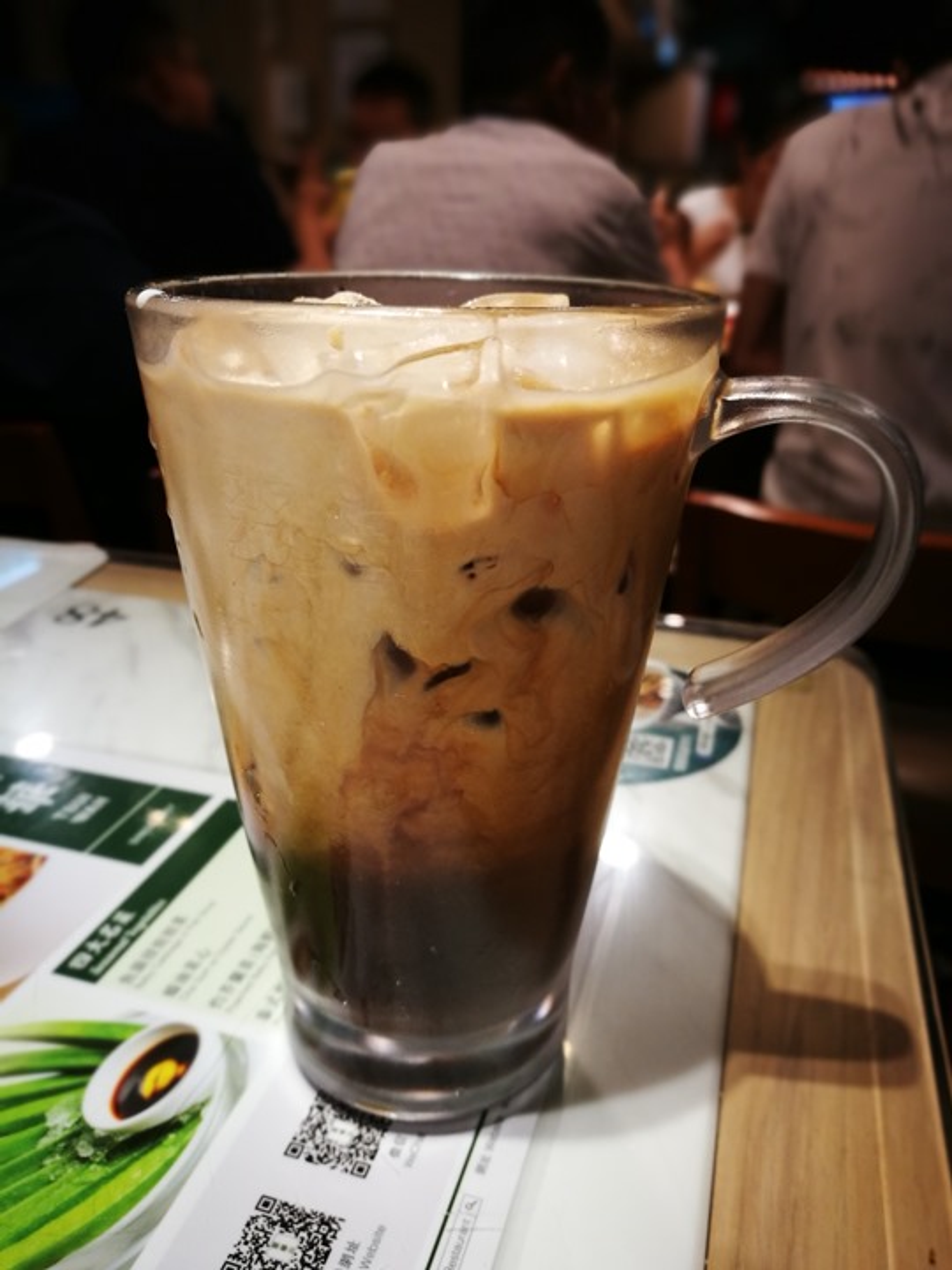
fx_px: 990
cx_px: 476
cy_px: 635
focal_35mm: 27
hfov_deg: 51.4
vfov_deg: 65.3
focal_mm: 4.5
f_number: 4
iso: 160
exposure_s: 1/33.3
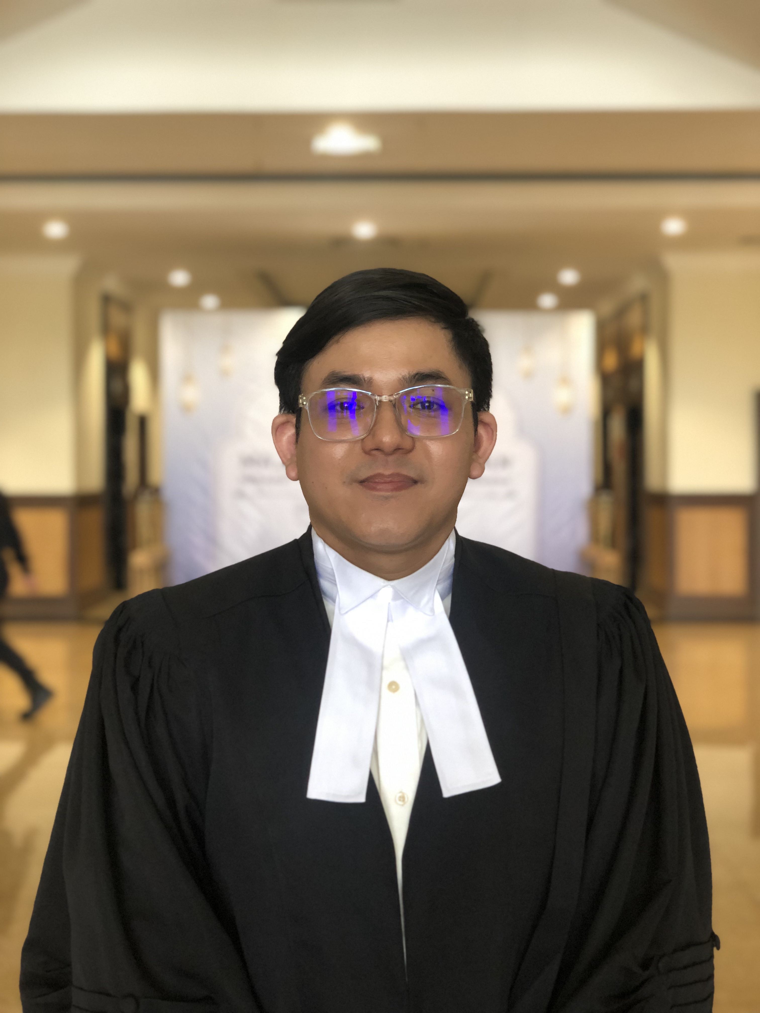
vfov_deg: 36.8
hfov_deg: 28.0
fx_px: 1522
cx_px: 380
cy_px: 506
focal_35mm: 52
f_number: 2.4
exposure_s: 1/25
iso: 125
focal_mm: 6
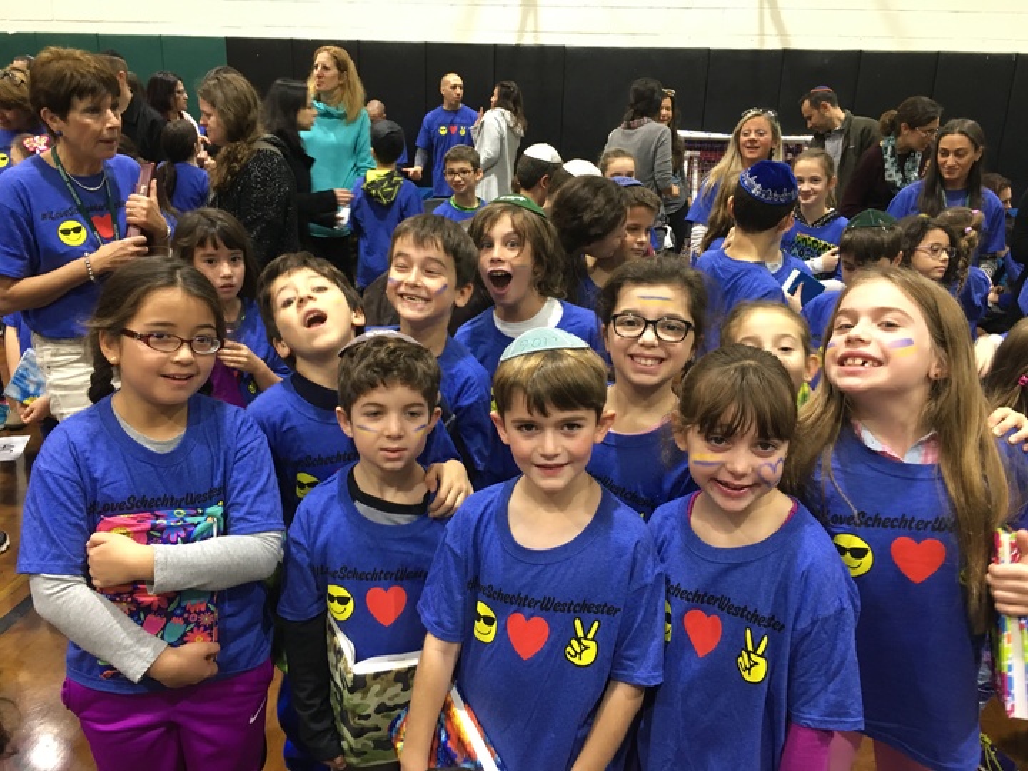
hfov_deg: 61.7
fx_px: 861
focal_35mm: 29
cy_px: 386
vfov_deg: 48.2
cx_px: 514
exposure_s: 1/30
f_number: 2.2
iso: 125
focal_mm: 4.15
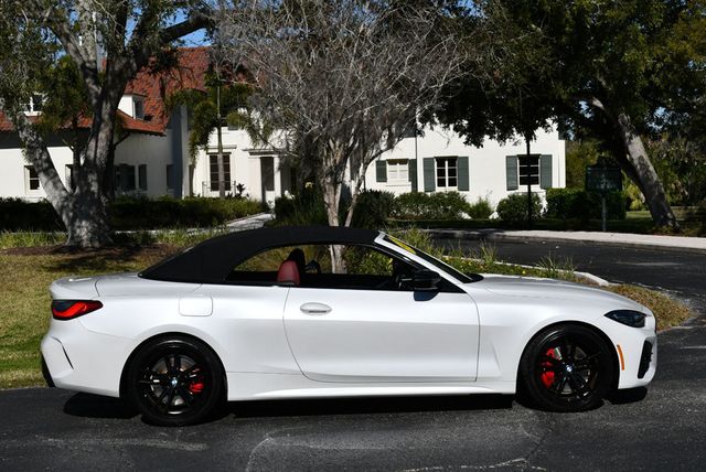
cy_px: 236
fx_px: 1178
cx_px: 353
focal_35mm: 60
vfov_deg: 22.7
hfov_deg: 33.4
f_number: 10
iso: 100
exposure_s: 1/400
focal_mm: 30
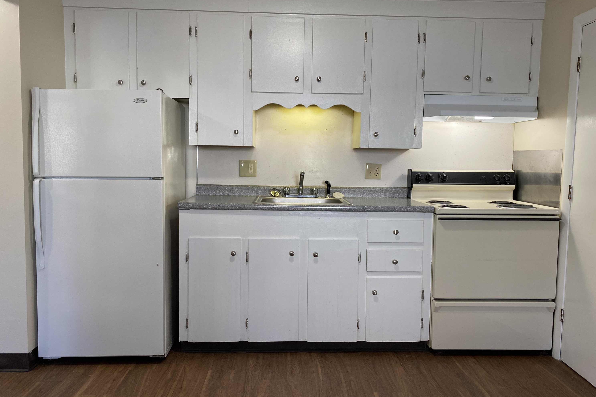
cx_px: 302
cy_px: 197
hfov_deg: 65.5
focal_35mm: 28
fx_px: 464
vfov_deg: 46.4
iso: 80
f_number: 1.8
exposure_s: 1/60
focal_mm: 4.25
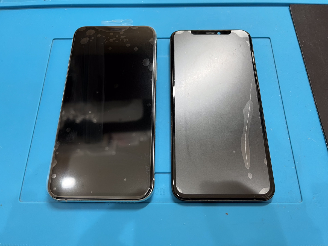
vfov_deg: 53.1
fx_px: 246
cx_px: 164
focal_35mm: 26
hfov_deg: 67.3
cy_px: 123
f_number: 1.6
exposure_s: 1/50
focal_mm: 5.1
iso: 80
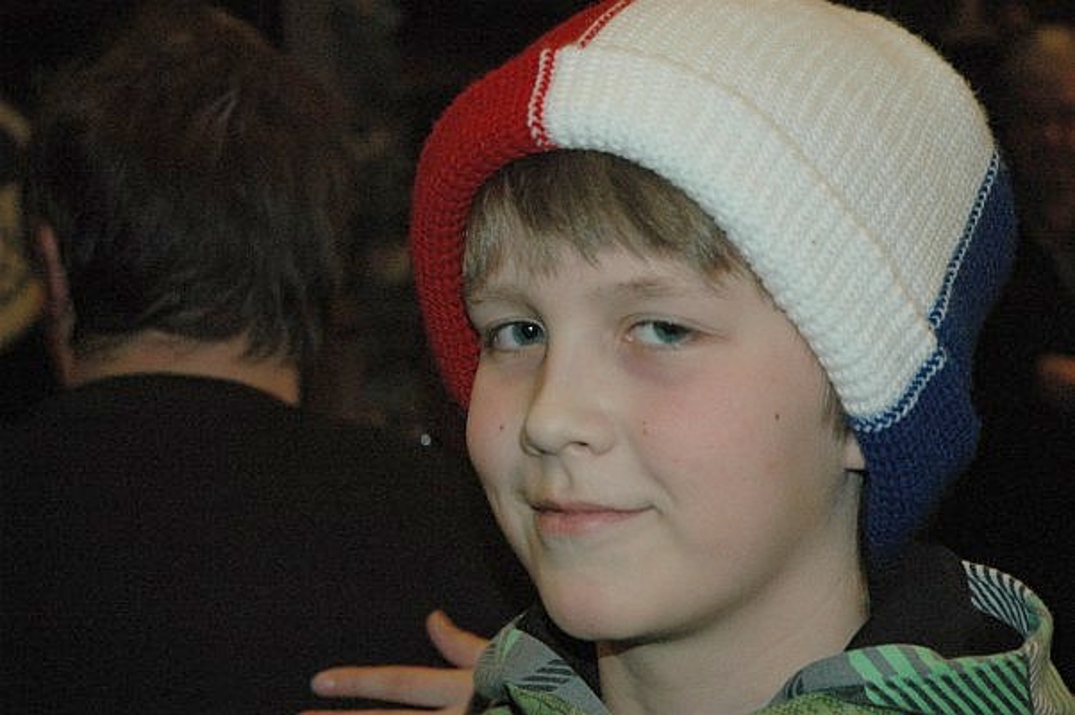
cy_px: 358
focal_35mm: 82
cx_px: 538
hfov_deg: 24.6
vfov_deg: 16.5
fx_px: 2461
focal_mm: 55
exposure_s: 1/60
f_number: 5
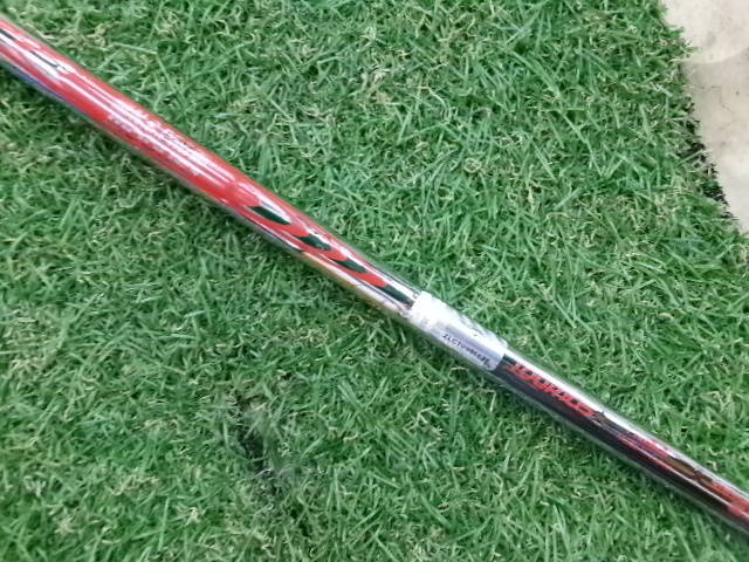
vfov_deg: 49.7
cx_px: 374
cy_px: 281
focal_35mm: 28
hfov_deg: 63.4
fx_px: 606
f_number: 3.9
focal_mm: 5.1
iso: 800
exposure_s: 1/34
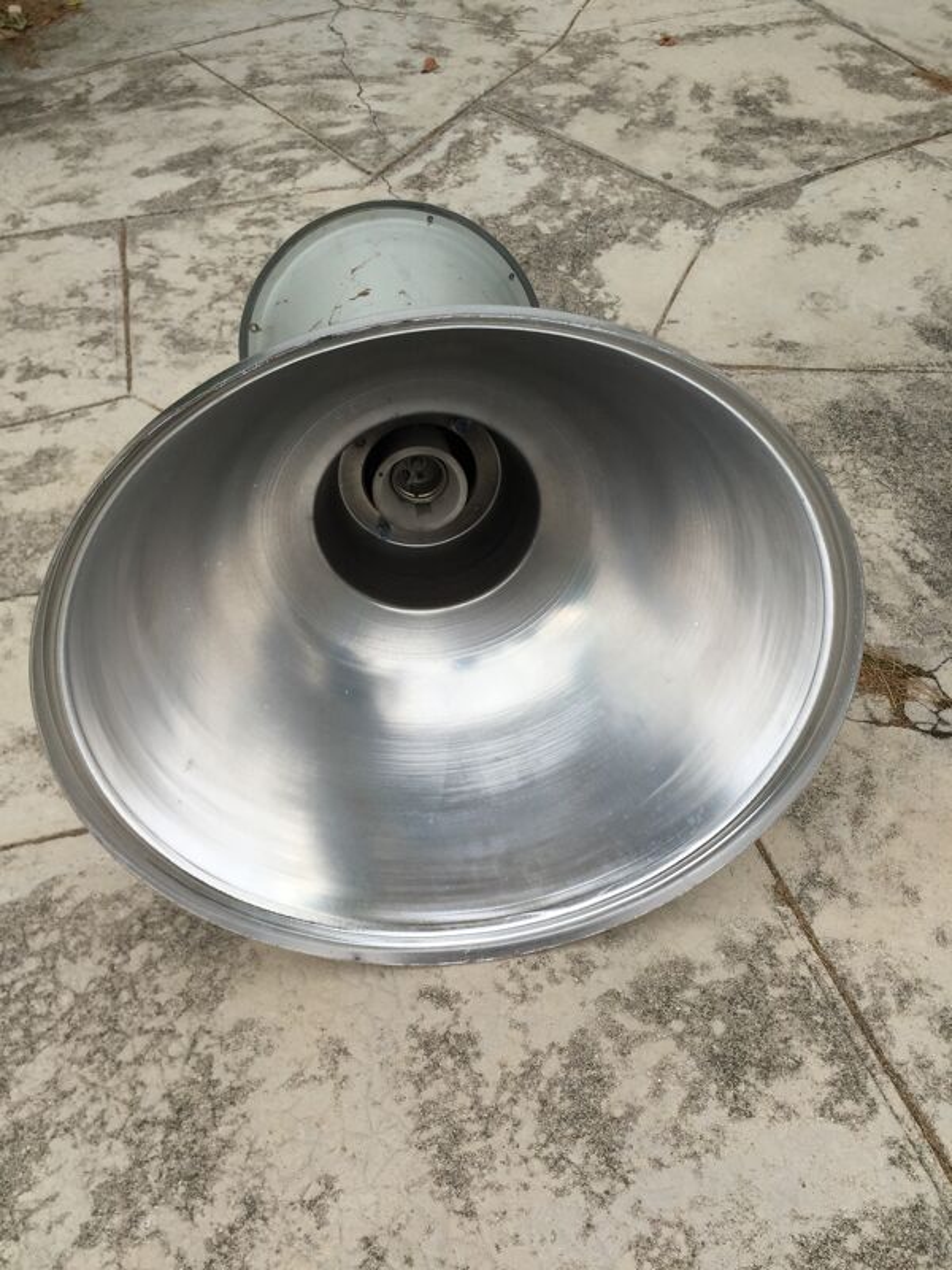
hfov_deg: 48.2
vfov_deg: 61.7
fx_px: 1063
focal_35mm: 29
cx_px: 476
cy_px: 635
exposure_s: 1/920
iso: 32
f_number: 2.2
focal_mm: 4.15
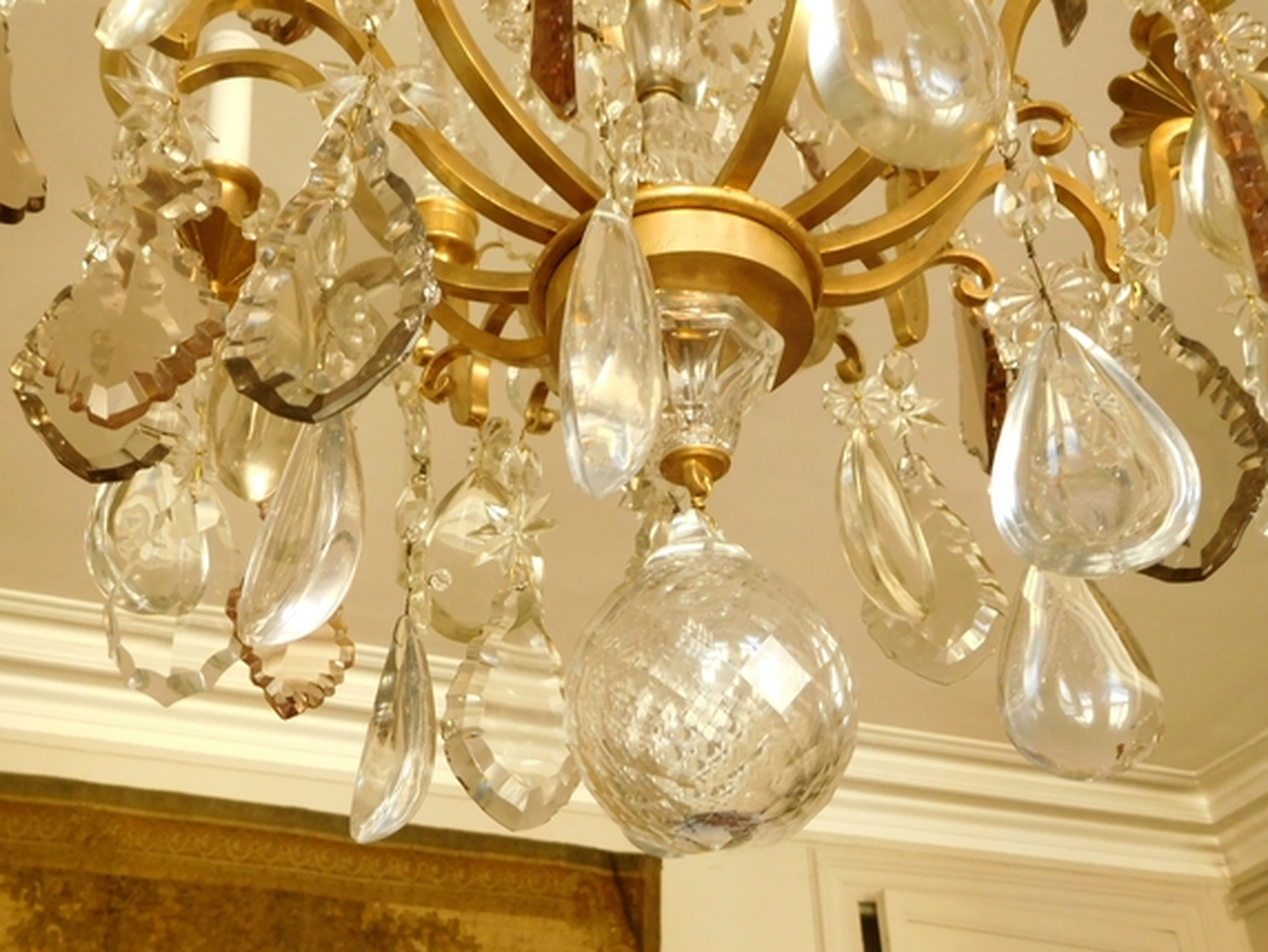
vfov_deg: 34.4
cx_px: 648
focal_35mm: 42
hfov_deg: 44.8
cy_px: 473
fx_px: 1539
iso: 400
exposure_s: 1/30
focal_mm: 7.1
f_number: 3.9
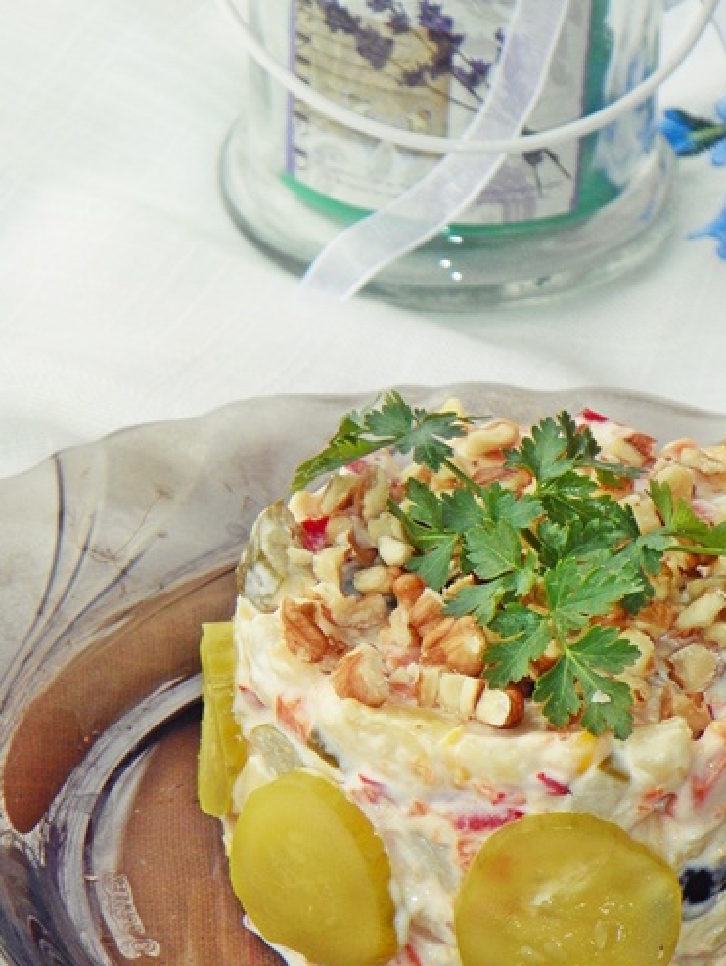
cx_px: 500
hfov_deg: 8.7
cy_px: 522
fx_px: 4750
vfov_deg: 11.6
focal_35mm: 170
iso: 80
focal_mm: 21.3
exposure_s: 1/200
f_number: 4
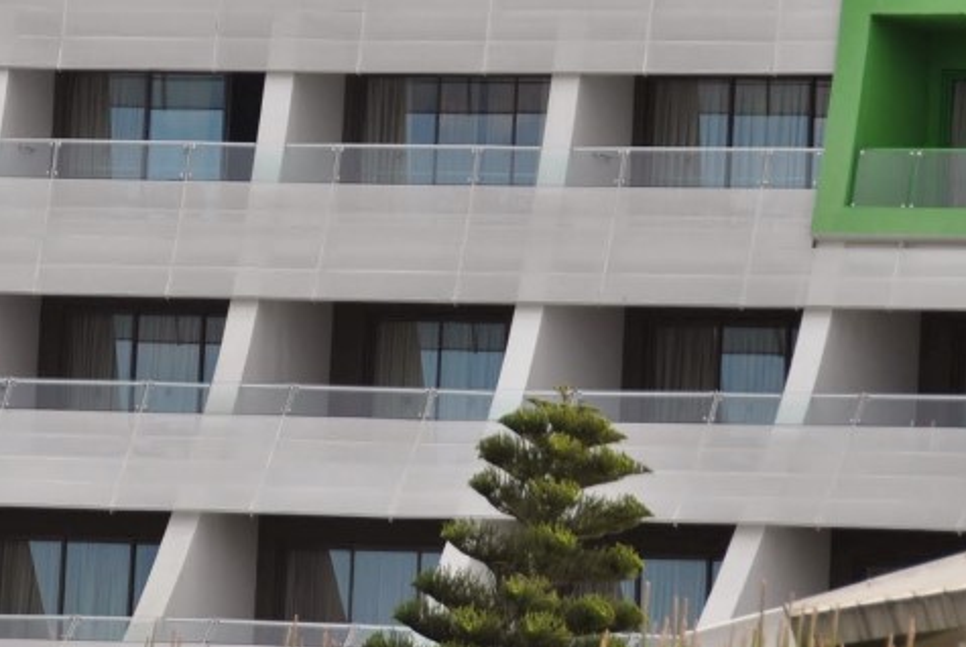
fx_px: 10215
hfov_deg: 5.4
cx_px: 156
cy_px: 28
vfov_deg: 3.6
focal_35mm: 380
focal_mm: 105
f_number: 5.6
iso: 110
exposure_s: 1/500
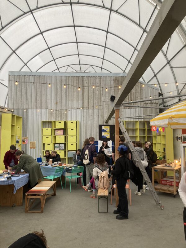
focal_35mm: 28
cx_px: 93
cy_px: 124
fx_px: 201
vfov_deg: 63.4
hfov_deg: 49.7
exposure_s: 1/100
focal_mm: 3.99
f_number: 1.8
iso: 40
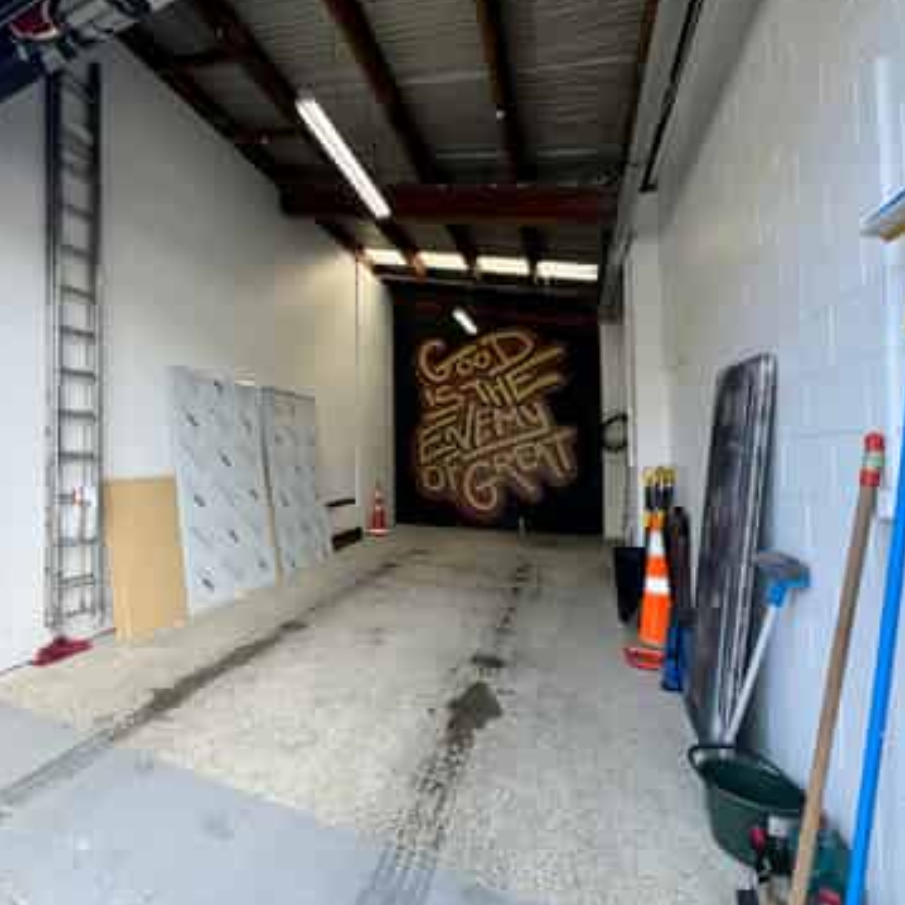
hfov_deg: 80.7
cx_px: 291
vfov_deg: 84.0
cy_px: 447
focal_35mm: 17
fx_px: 503
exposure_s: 1/113
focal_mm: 2.22
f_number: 2.2
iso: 40
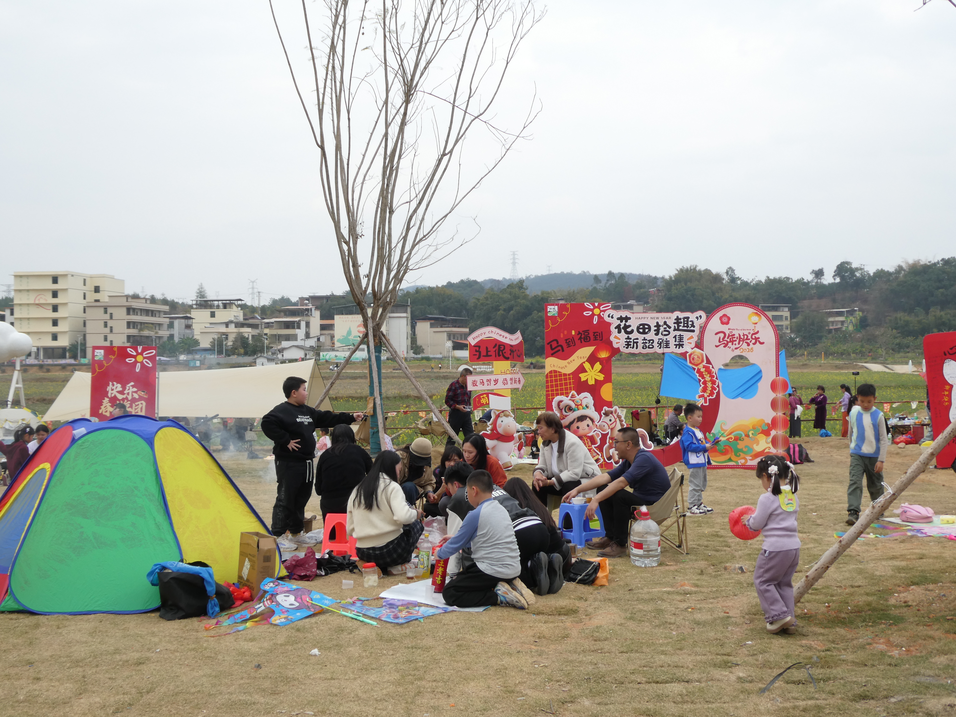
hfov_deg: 42.9
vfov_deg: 32.9
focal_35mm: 44
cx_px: 478
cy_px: 358
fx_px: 1215
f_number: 3.9
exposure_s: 1/200
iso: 80
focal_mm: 7.8
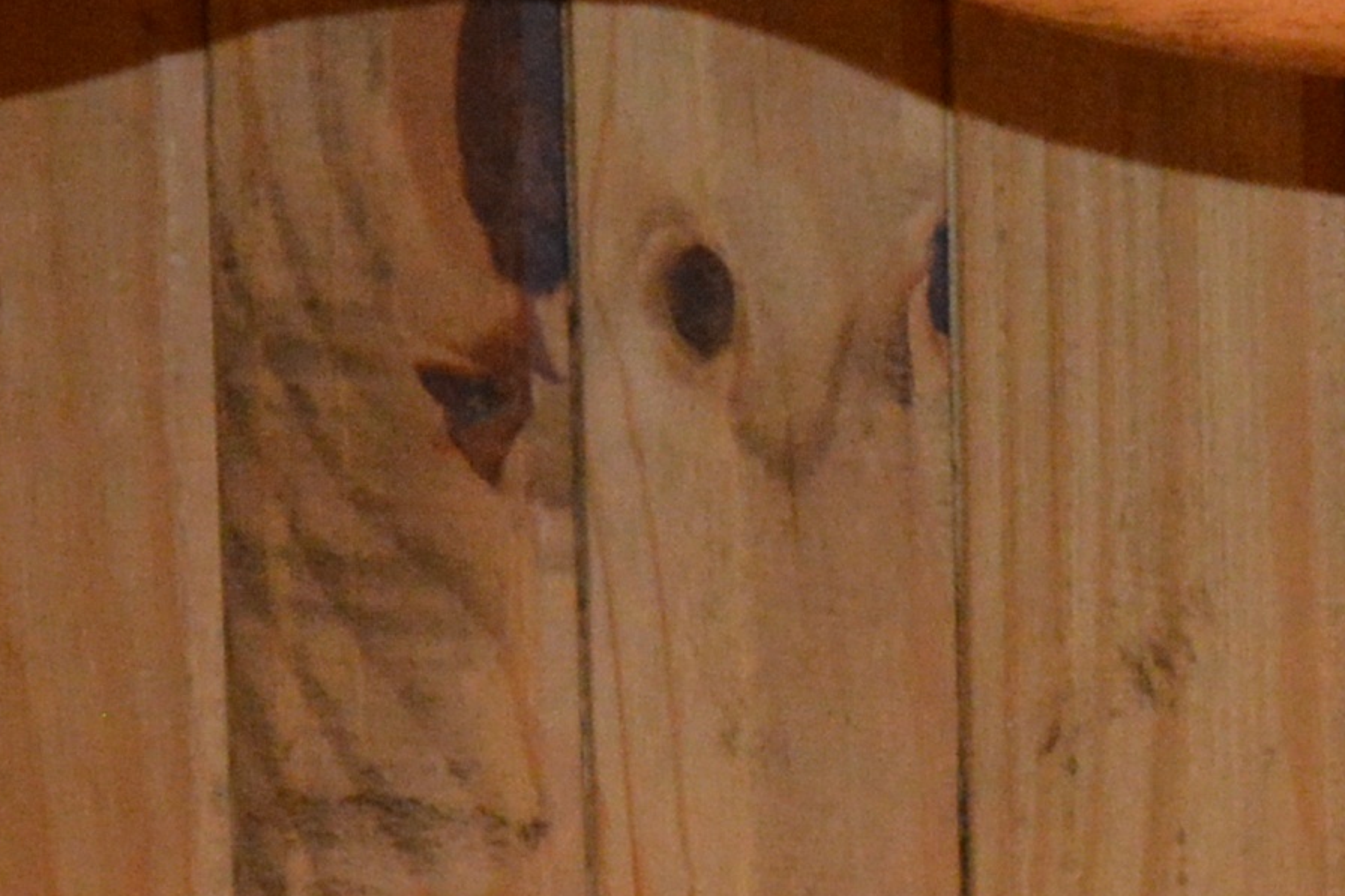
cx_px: 1525
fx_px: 8255
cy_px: 0
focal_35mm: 221
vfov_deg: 6.2
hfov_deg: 9.2
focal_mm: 22
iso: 2200
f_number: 3.5
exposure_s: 1/60
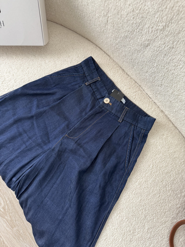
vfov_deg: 71.6
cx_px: 92
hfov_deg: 56.8
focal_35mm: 24
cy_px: 124
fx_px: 171
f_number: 1.78
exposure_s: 1/121
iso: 125
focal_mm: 6.76
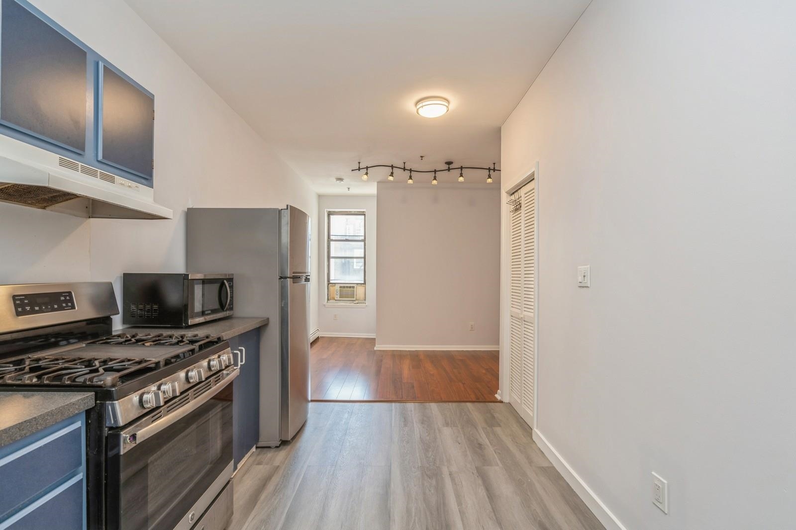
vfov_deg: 73.7
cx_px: 398
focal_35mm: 16
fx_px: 354
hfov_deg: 96.7
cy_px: 265
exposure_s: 1/4
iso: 200
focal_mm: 16
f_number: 8
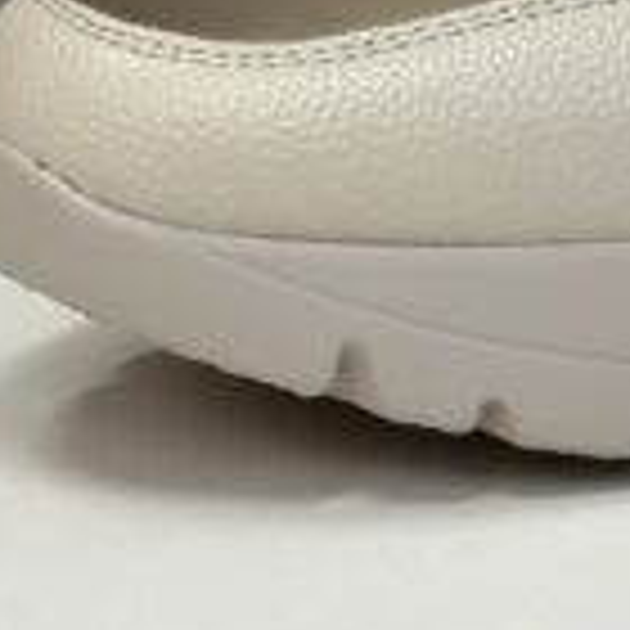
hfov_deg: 7.2
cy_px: -891
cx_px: 576
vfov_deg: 6.8
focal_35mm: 242
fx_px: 4983
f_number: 1.78
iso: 100
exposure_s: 1/100
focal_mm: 6.86
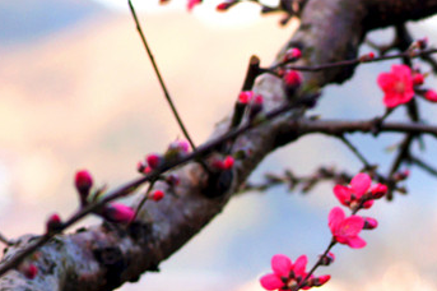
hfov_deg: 5.2
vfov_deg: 3.5
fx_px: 4778
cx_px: 476
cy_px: 278
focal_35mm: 394
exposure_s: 1/160
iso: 200
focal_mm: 100
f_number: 4
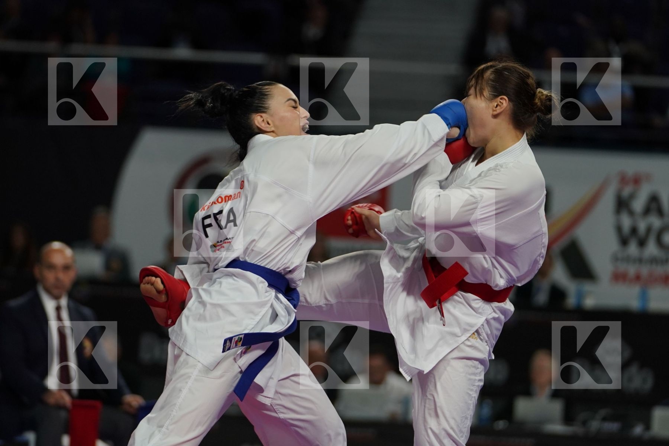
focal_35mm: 219
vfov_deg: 6.3
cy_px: 223
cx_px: 334
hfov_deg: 9.4
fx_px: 4069
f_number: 2.8
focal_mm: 146
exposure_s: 1/1000
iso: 1000
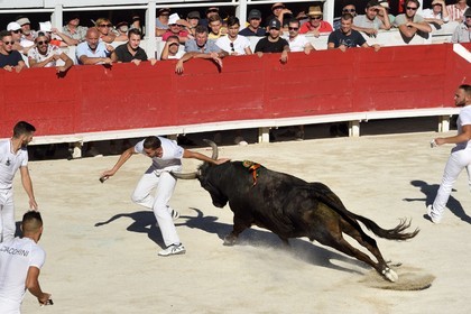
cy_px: 157
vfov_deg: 6.9
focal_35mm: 200
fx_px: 2616
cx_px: 236
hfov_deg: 10.3
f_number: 11
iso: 400
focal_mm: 200
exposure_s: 1/1250
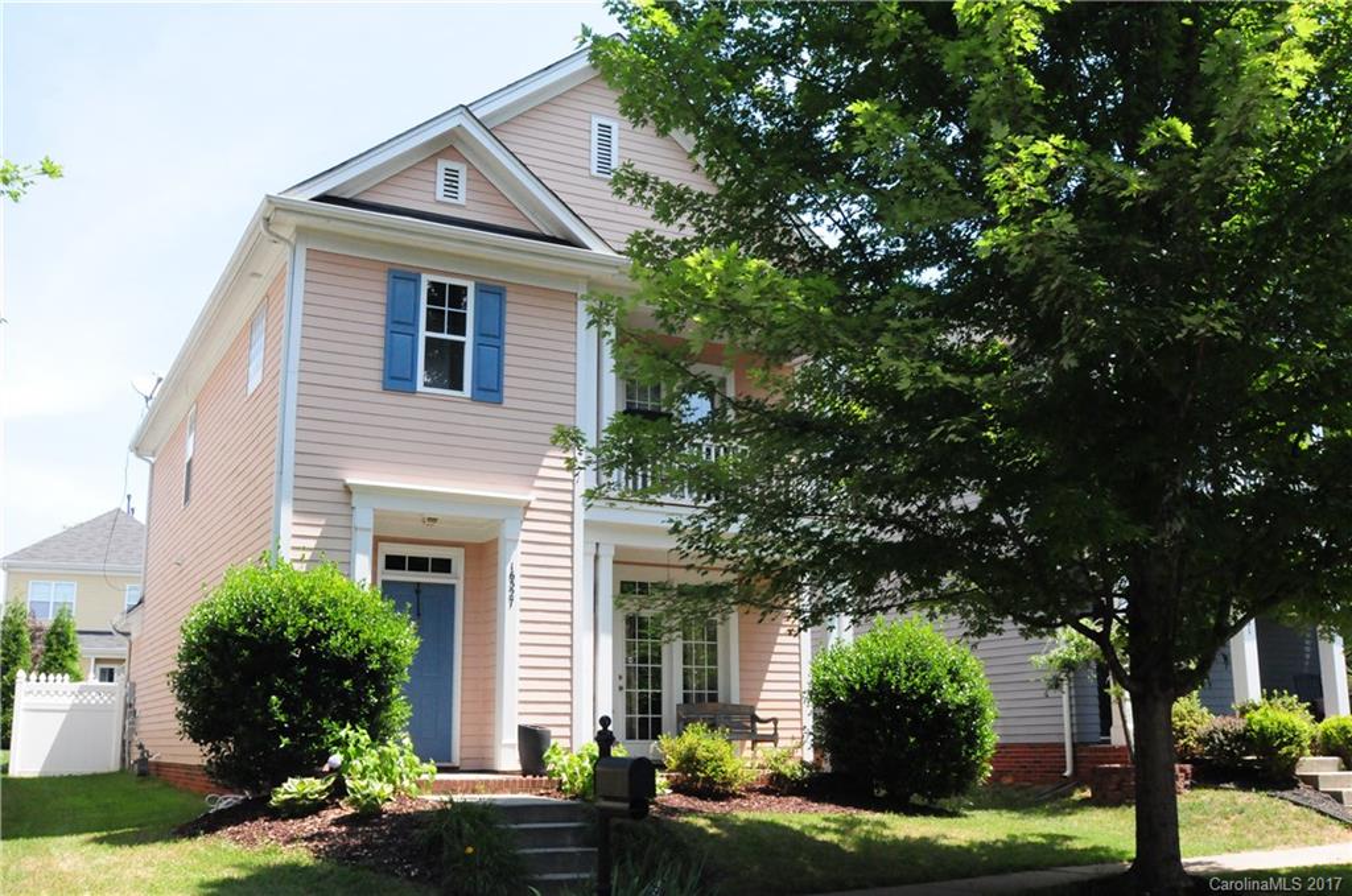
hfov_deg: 53.2
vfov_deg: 36.7
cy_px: 448
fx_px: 1350
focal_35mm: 36
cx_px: 676
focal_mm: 24
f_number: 10
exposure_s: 1/800
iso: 2000
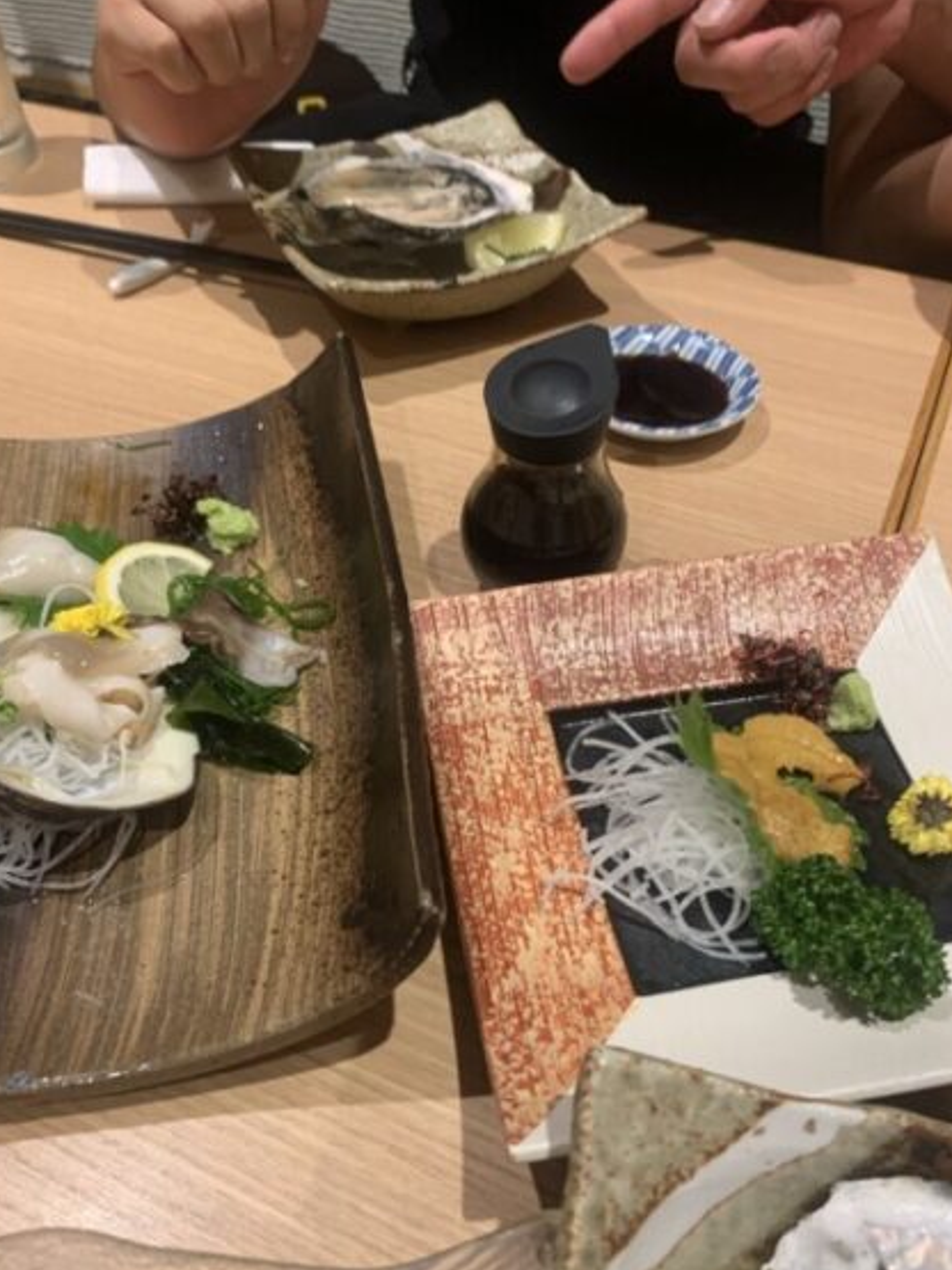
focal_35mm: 30
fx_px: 1100
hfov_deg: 46.8
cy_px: 632
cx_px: 446
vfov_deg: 60.0
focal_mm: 4.25
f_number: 1.8
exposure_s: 1/60
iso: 125
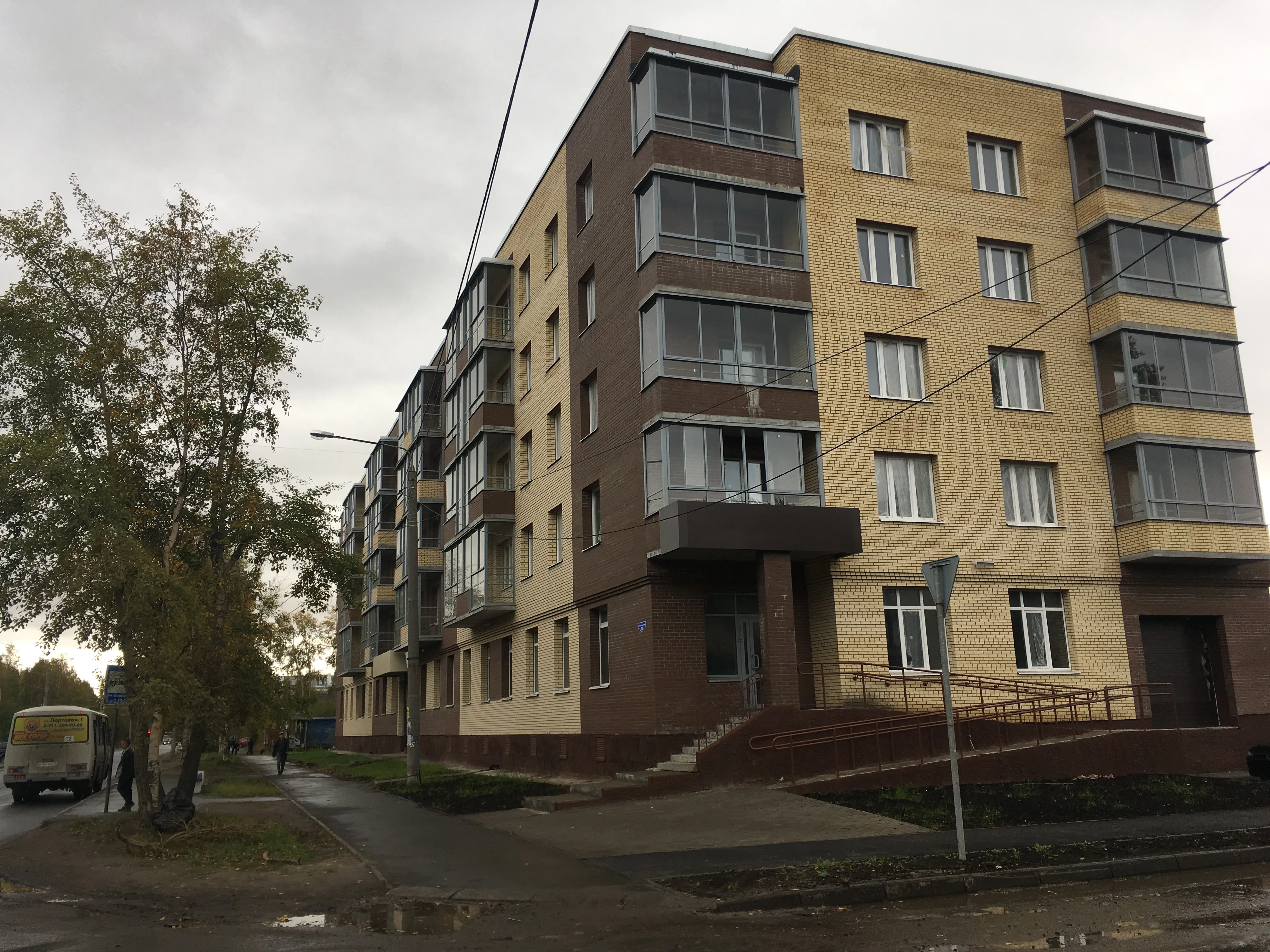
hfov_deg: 61.7
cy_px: 476
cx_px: 635
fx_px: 1064
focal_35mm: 29
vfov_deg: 48.2
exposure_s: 1/330
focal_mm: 4.15
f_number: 2.2
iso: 25
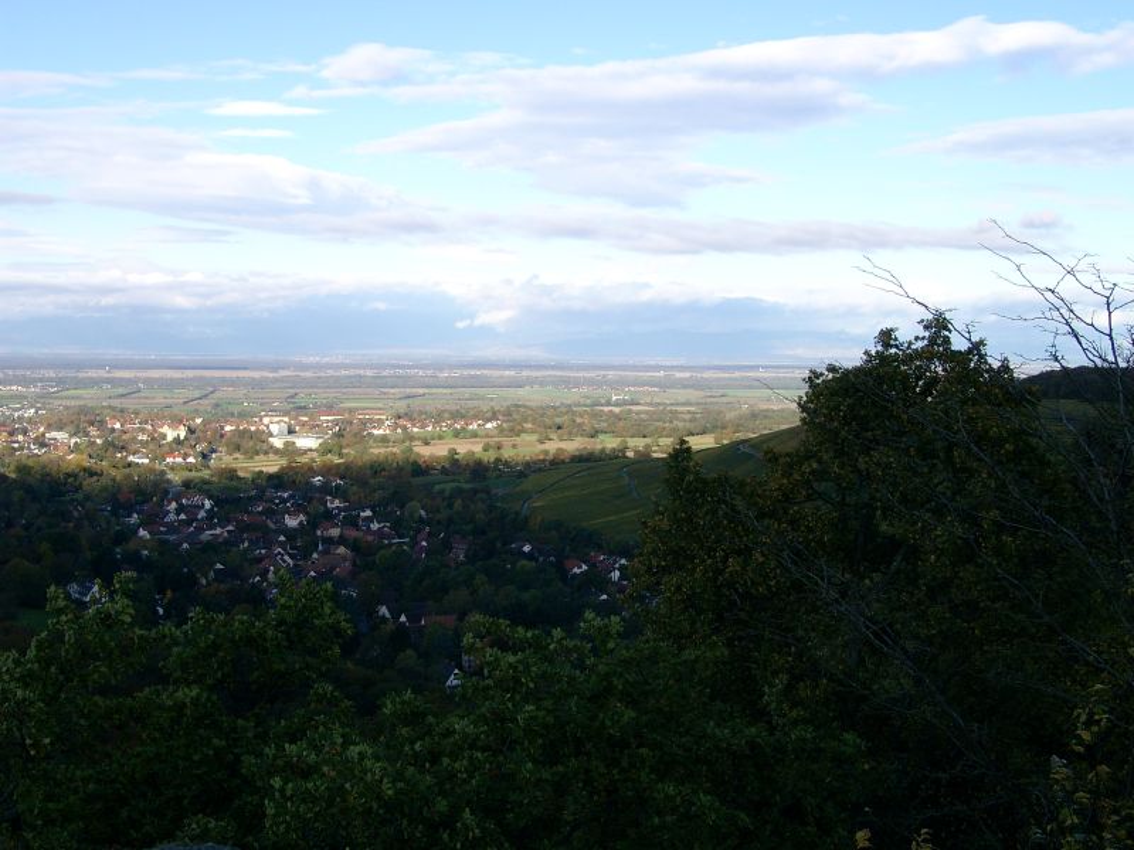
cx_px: 567
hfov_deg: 38.2
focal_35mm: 50
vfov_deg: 29.1
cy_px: 425
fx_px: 1638
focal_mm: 10.4
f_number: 4
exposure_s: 1/443
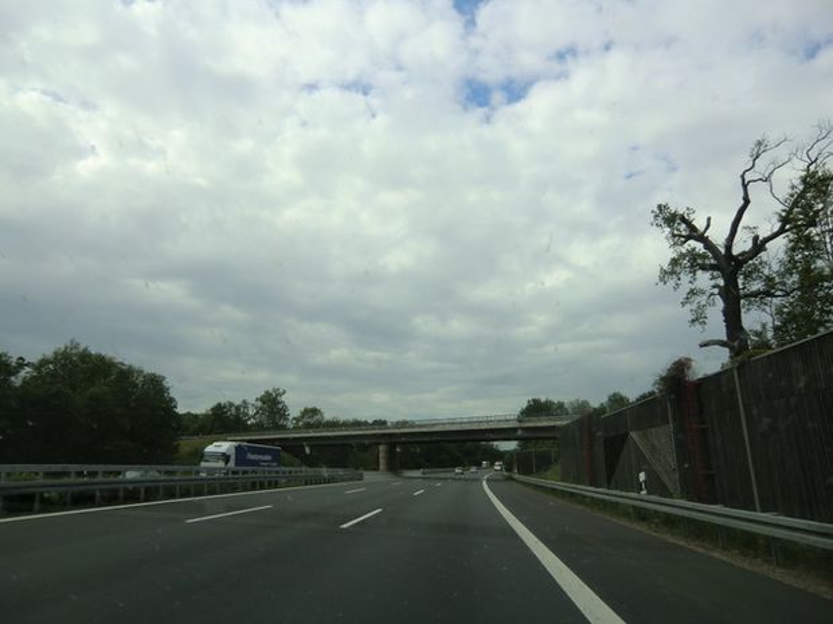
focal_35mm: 24
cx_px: 416
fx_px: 578
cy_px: 312
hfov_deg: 71.6
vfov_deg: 56.8
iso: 64
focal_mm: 4.3
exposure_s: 1/800
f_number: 3.2
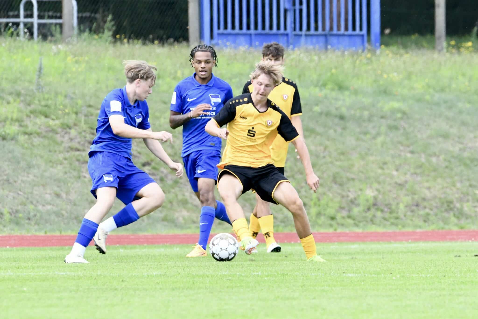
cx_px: 239
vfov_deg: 3.4
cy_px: 160
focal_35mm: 400
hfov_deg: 5.2
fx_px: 5310
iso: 4000
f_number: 8
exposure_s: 1/1600
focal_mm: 400
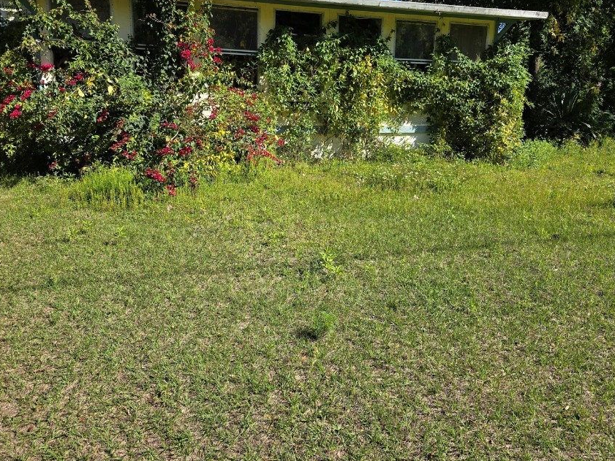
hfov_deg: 63.4
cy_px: 196
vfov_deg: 49.6
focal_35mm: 28
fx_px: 498
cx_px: 325
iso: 12
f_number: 1.7
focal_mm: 6.3
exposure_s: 1/604
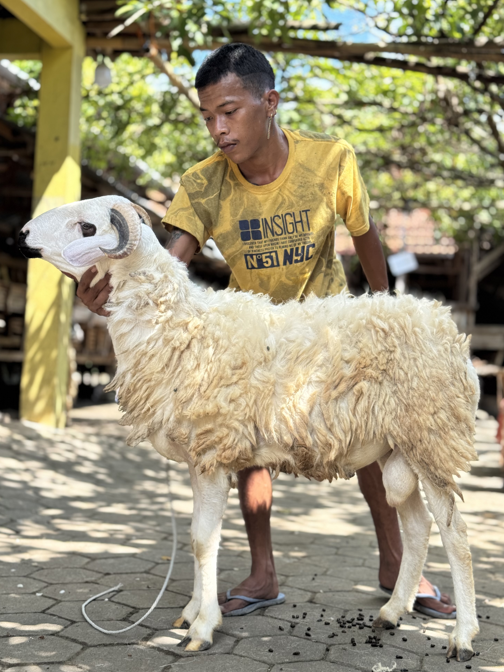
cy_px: 339
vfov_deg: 38.2
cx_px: 255
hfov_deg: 29.1
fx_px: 971
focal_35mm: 50
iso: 64
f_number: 1.78
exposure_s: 1/343
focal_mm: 6.76
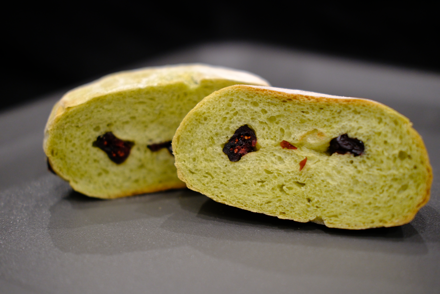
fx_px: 648
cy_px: 147
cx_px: 220
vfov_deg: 25.5
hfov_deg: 37.5
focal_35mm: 53
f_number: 2
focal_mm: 35
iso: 1250
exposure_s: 1/100
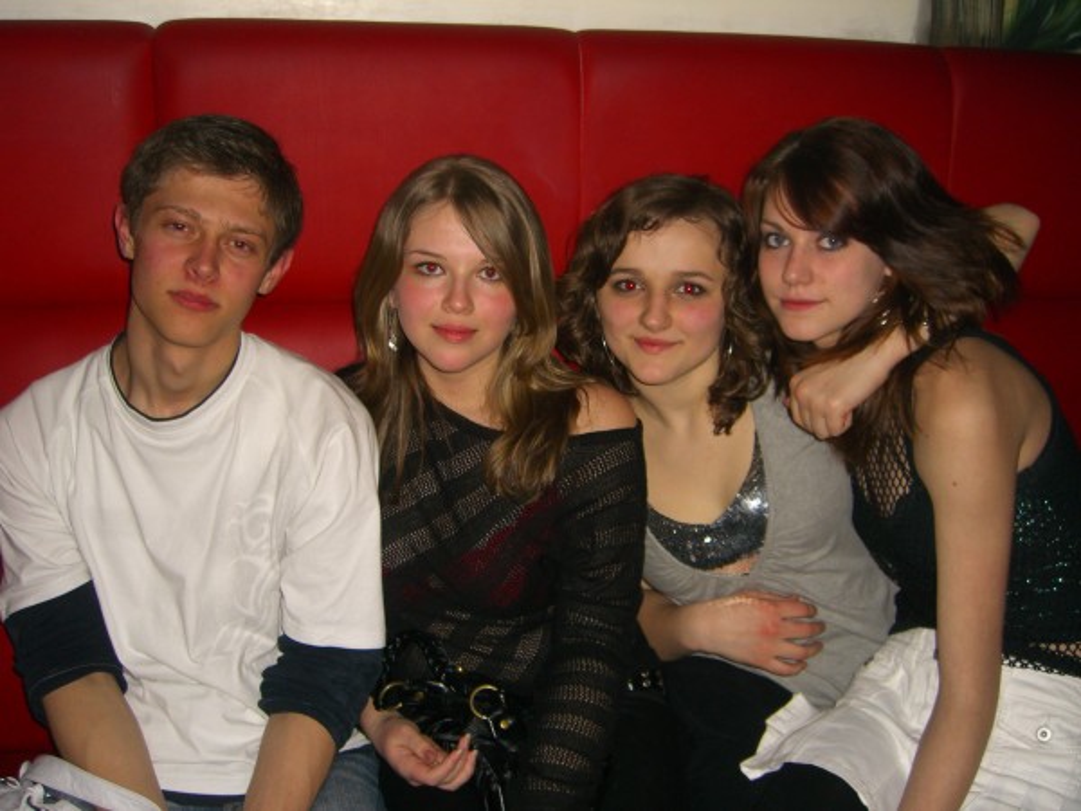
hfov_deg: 49.0
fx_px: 1187
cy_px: 406
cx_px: 540
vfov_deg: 37.7
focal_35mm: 38
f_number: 2.8
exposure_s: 1/60
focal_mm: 7.9
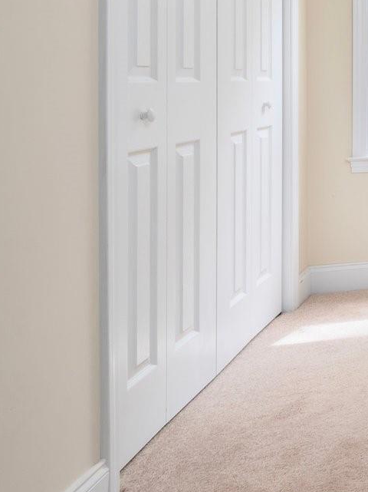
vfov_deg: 41.7
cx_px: 740
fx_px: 610
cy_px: 88
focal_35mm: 43
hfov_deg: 19.1
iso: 250
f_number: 8
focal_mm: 14
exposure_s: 1/80
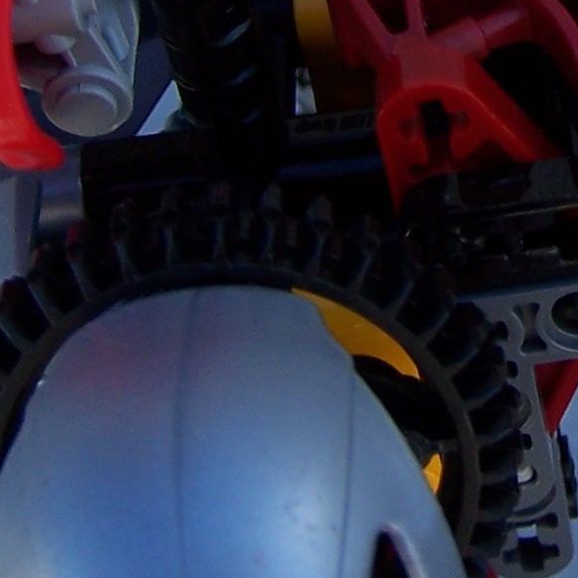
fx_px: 2513
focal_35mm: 133
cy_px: -60
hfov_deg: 12.8
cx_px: 683
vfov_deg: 12.9
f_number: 2.8
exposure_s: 1/350
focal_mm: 6.3
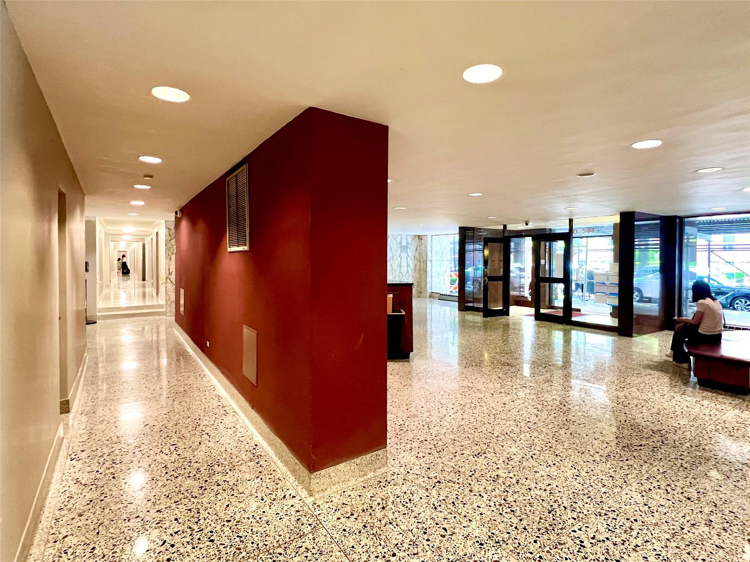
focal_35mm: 13
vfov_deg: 89.9
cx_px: 375
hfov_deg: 106.2
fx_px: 282
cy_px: 281
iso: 400
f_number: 1.8
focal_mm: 1.57
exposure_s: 1/60
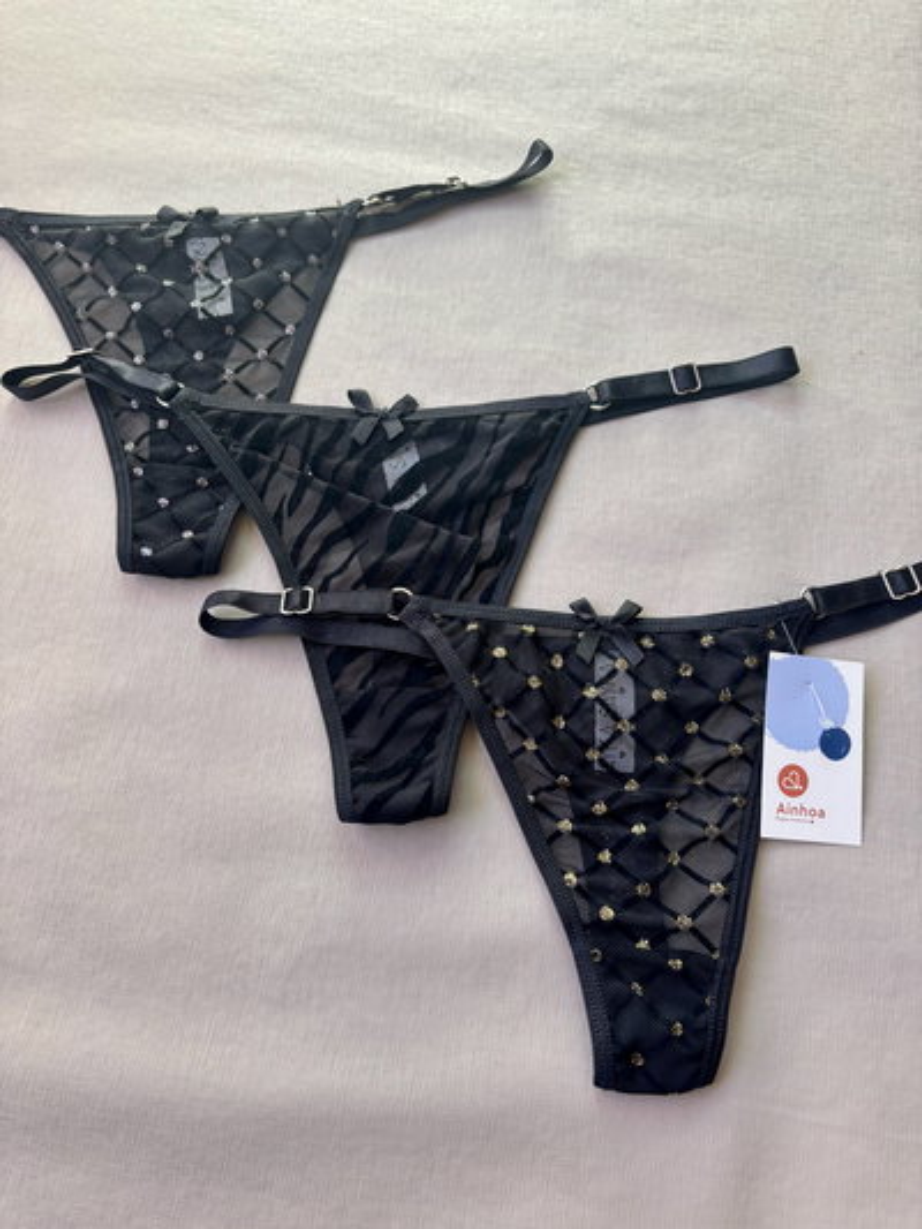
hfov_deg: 53.1
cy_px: 614
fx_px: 923
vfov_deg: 67.3
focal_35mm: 26
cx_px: 461
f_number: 1.6
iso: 40
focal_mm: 5.96
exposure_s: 1/121
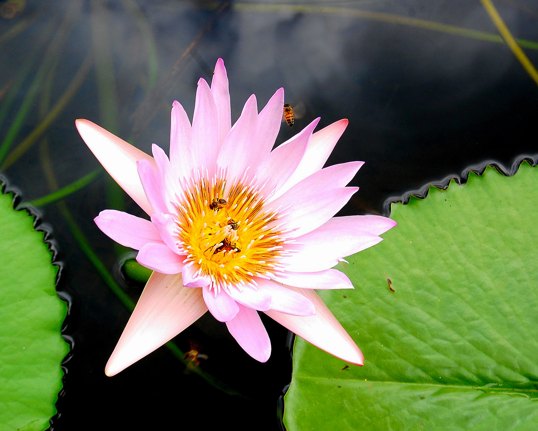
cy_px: 216
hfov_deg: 20.5
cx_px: 237
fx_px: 1490
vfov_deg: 16.4
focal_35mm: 94
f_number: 8
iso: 400
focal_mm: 55
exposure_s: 1/160
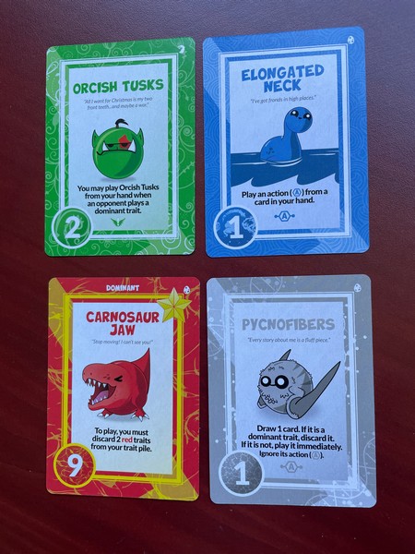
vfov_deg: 67.3
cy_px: 277
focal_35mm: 26
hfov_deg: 53.1
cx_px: 208
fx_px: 416
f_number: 1.6
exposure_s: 1/121
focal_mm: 4.2
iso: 80
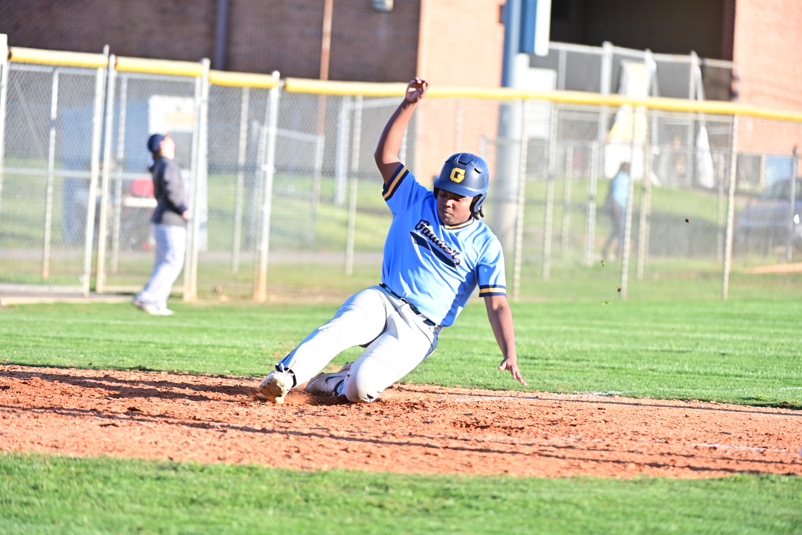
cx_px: 401
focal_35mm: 200
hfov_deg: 10.3
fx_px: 4455
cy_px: 268
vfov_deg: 6.9
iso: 800
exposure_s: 1/1000
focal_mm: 200
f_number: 4
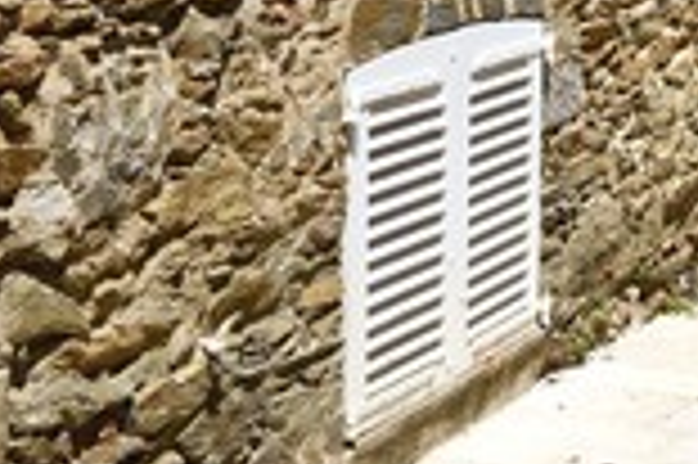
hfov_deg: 18.5
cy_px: -131
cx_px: 892
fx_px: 1995
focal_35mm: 103
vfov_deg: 12.8
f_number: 11
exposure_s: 1/400
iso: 200
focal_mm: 38
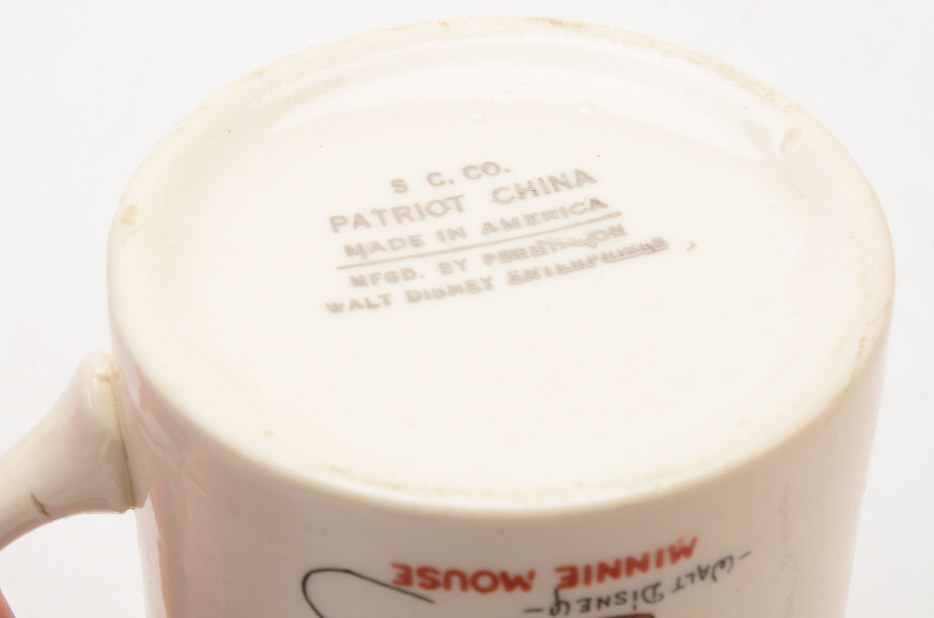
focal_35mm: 78
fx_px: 2019
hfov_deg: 26.0
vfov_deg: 17.4
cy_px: 309
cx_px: 467
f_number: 22
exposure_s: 1/160
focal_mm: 52
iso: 100
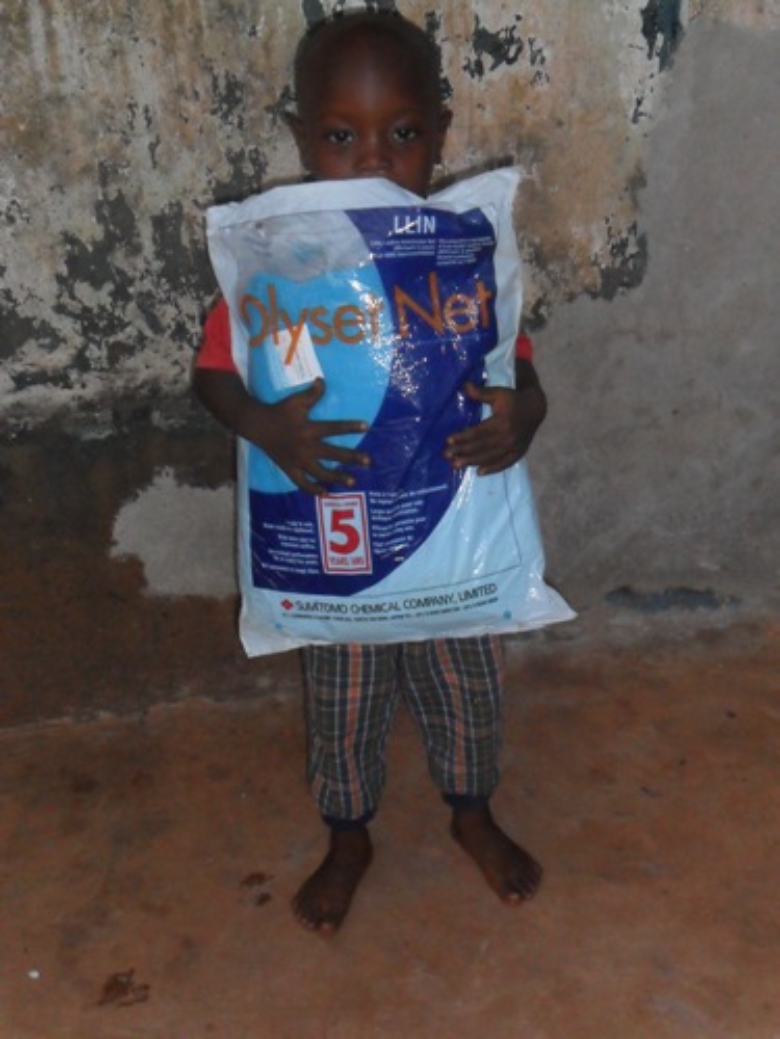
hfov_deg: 32.9
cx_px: 390
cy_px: 520
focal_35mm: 44
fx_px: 1322
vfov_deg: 42.9
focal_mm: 7.8
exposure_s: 1/45
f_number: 11.3
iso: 320
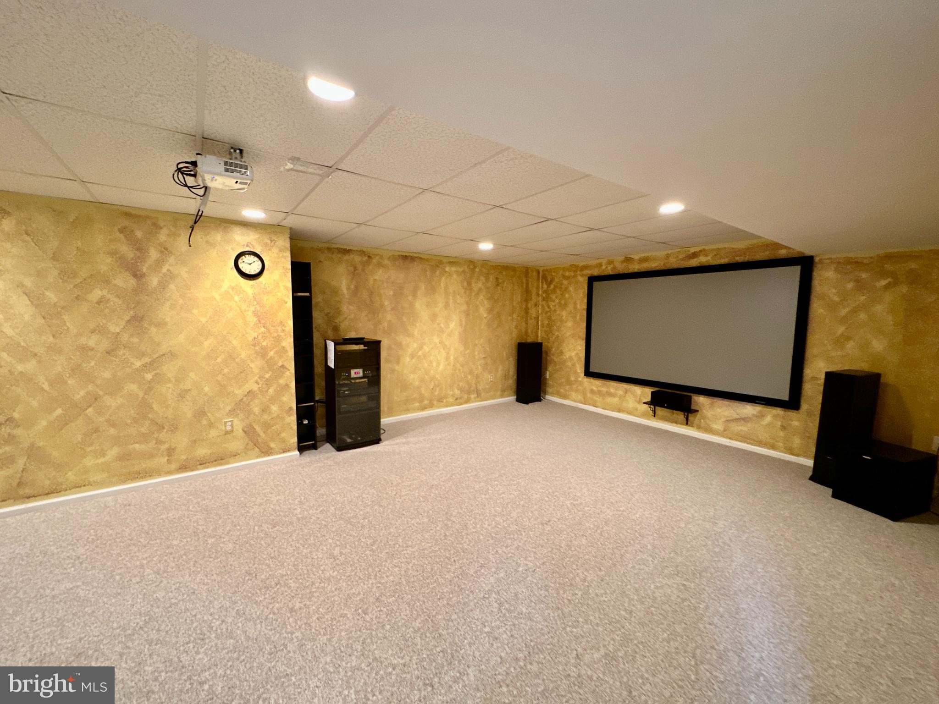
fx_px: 380
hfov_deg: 102.1
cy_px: 352
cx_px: 470
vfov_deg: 85.7
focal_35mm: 14
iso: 640
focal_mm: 2.22
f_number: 2.2
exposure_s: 1/30
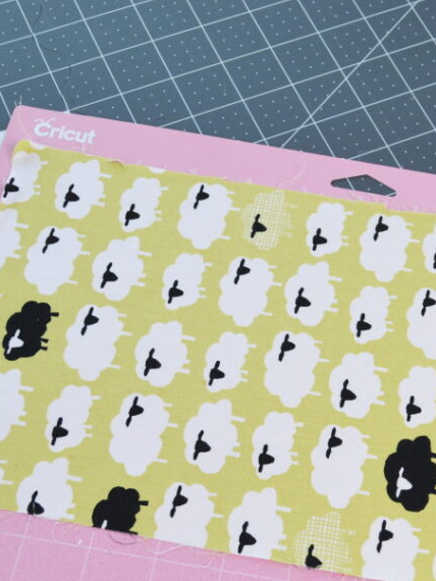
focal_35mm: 71
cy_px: 341
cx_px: 385
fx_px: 1191
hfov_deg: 20.4
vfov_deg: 27.3
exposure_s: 1/60
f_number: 5.6
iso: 400
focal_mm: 26
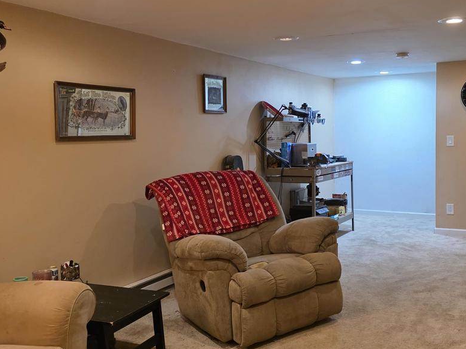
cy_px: 161
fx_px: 511
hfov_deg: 48.7
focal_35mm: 38
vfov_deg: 37.7
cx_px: 277
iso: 800
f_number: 1.7
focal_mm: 6.3
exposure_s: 1/120
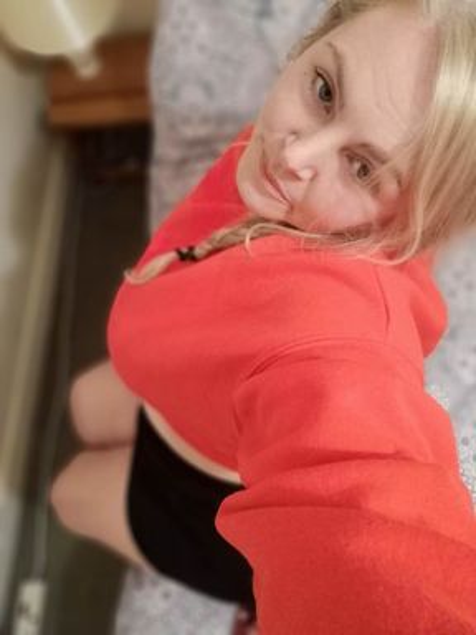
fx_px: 477
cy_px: 318
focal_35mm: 26
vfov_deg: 67.3
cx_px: 238
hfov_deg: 53.1
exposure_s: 1/20
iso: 500
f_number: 2
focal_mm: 3.81
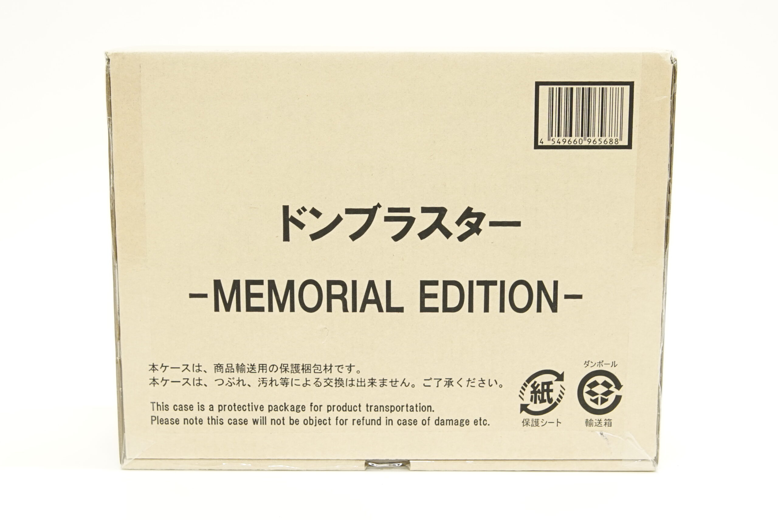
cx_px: 389
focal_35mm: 60
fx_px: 1297
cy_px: 260
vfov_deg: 22.6
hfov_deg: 33.4
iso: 1000
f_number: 5
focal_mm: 40
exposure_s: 1/50
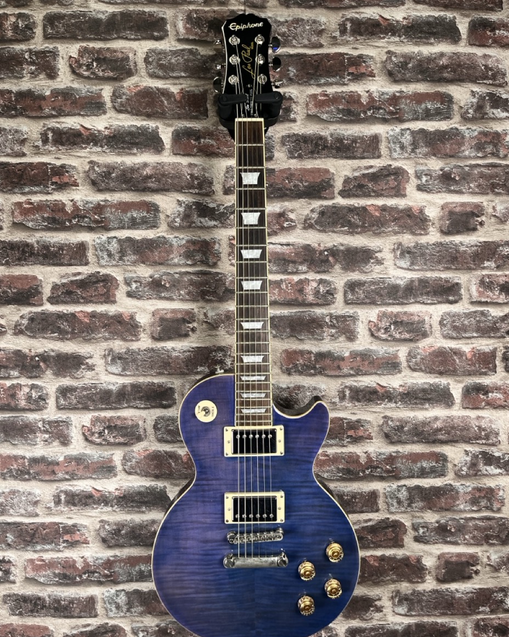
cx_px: 254
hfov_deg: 51.5
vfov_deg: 62.2
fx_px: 527
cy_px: 331
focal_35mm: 28
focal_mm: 5.1
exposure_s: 1/122
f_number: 1.6
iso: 100
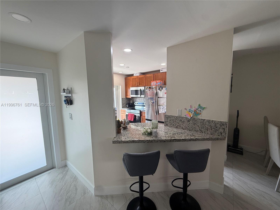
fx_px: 113
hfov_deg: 102.1
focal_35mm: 14
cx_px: 140
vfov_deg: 85.7
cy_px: 105
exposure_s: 1/120
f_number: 2.2
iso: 64
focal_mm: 2.22
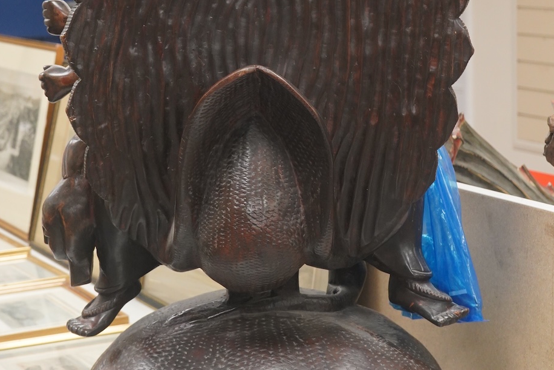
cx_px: 256
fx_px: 1385
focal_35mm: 90
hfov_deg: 22.6
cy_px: 71
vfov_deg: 15.1
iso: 3200
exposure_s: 1/100
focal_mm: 48
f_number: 7.1
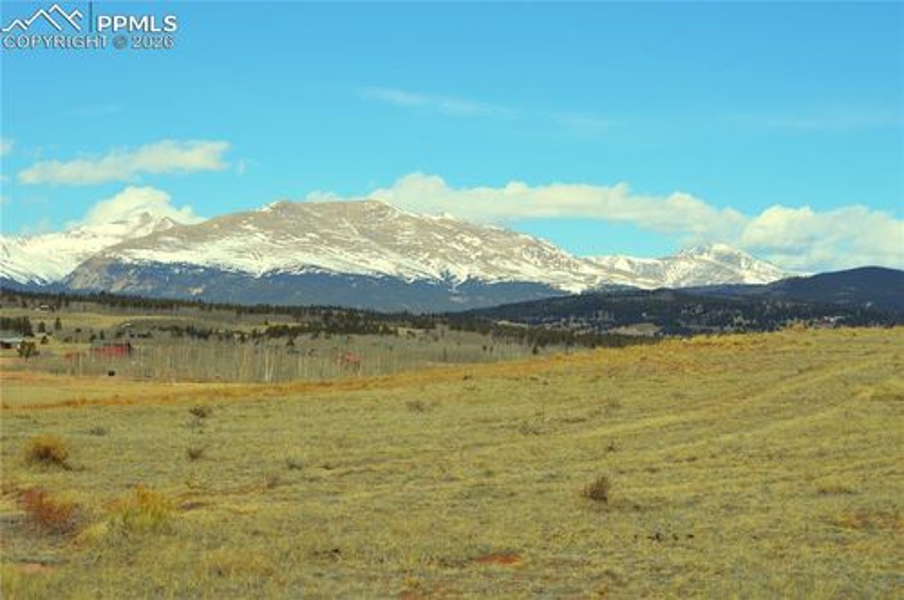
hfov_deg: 24.6
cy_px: 300
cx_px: 452
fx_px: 2069
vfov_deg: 16.5
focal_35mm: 82
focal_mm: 55
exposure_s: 1/320
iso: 100
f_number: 9
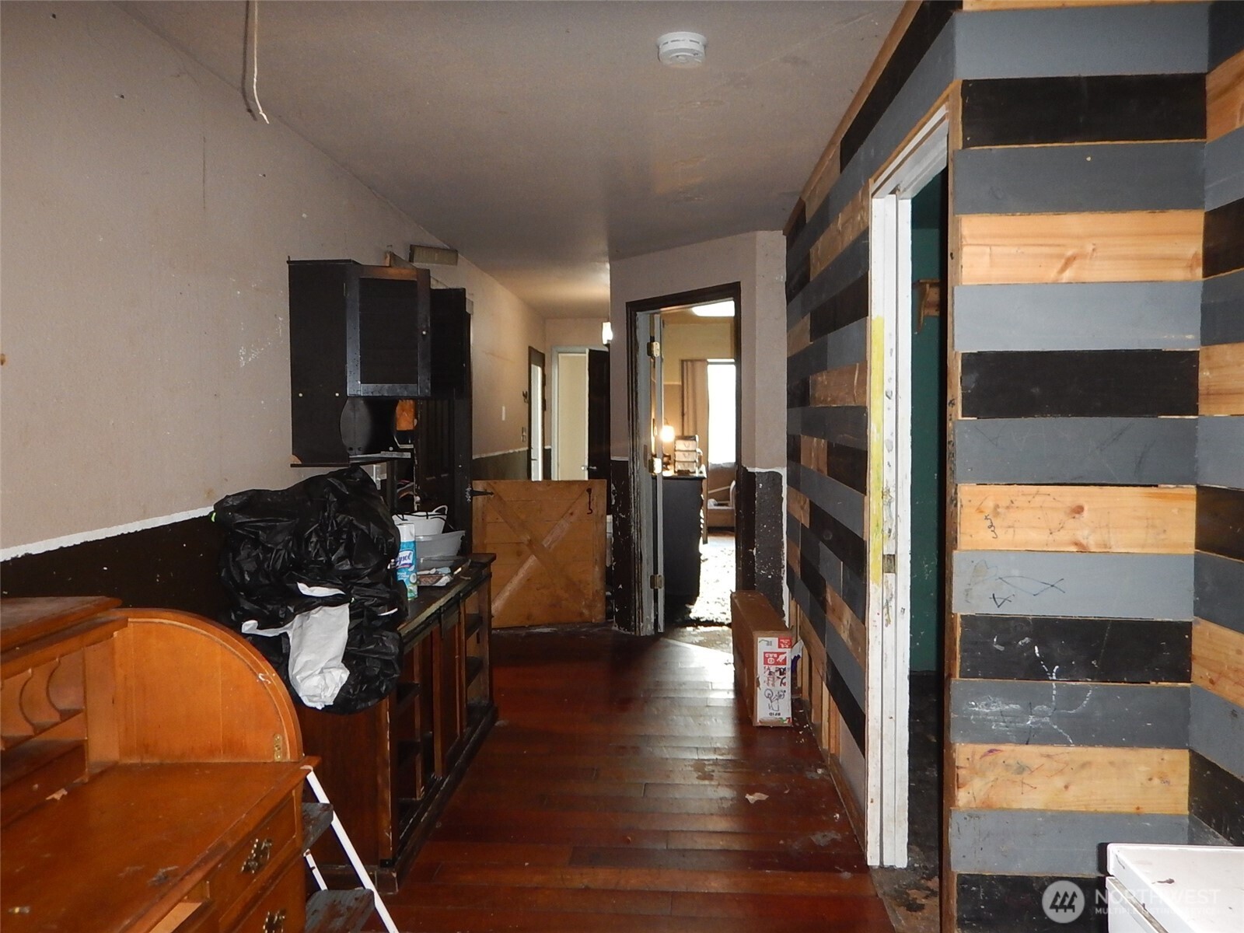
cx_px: 622
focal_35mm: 24
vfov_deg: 56.8
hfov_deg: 71.6
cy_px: 466
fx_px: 862
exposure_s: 1/30
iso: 360
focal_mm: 4.3
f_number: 2.8
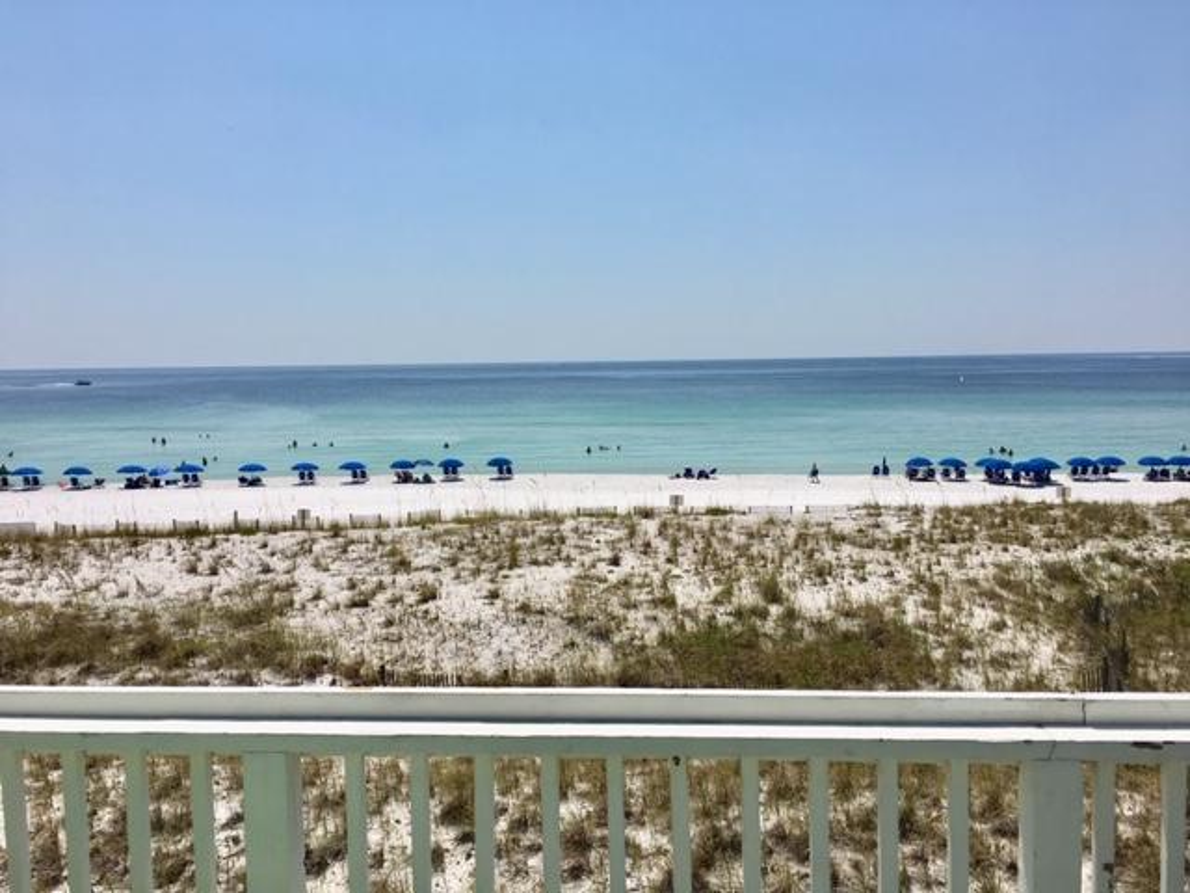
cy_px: 446
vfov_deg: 48.2
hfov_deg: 61.7
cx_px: 595
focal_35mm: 29
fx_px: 997
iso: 25
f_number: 2.2
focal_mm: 4.15
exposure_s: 1/5128
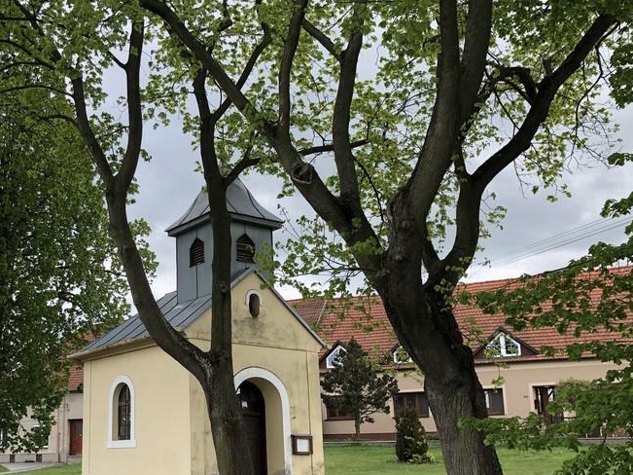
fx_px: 786
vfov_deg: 33.4
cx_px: 154
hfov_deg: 42.4
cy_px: 307
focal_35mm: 43
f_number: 1.8
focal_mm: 3.99
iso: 20
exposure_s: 1/649
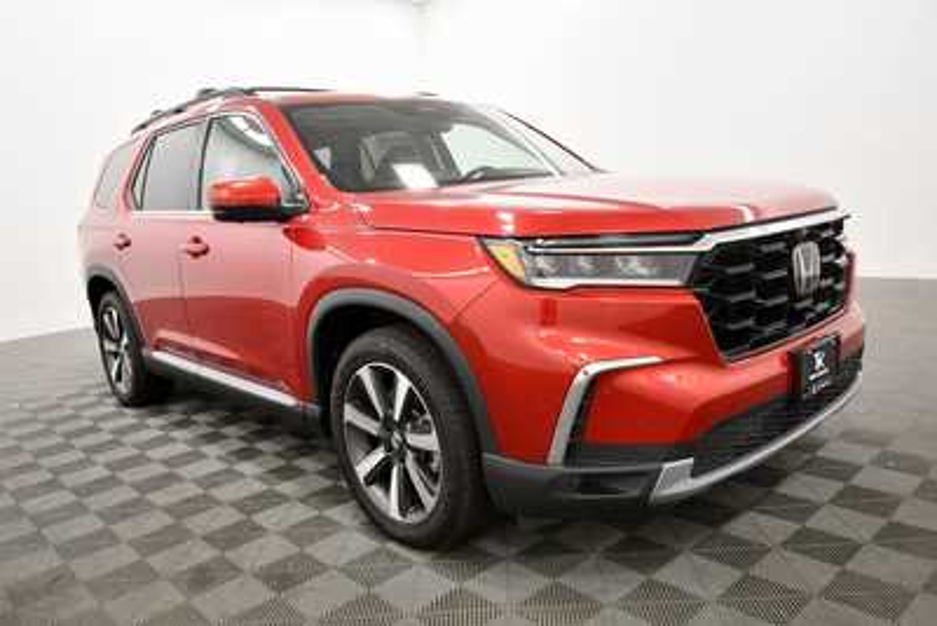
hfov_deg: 67.4
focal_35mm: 27
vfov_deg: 48.0
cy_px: 313
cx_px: 468
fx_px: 703
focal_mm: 18
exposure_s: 1/125
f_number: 5.6
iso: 1600
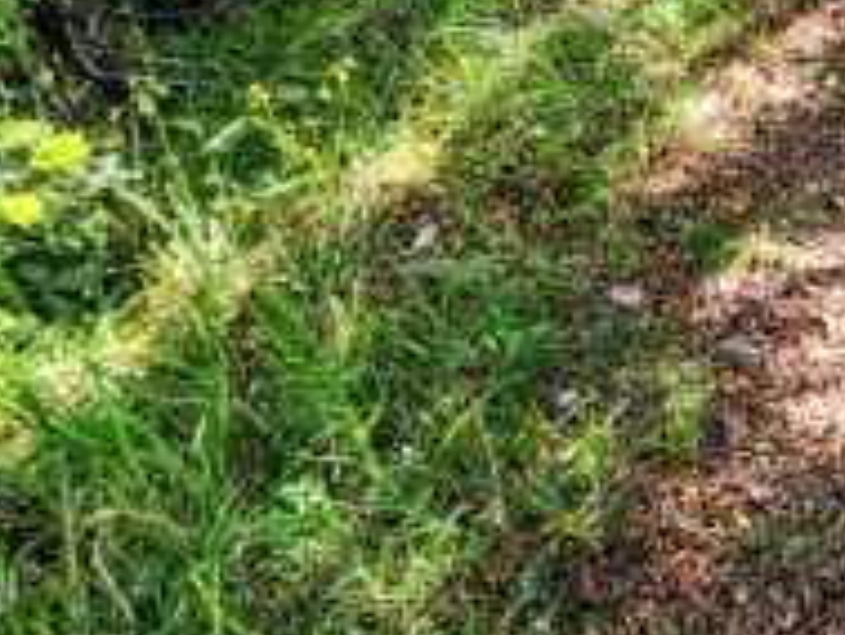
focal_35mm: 55
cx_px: 894
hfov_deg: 31.6
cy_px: -152
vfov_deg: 23.9
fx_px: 1343
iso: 64
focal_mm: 2.2
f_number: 2.2
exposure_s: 1/120
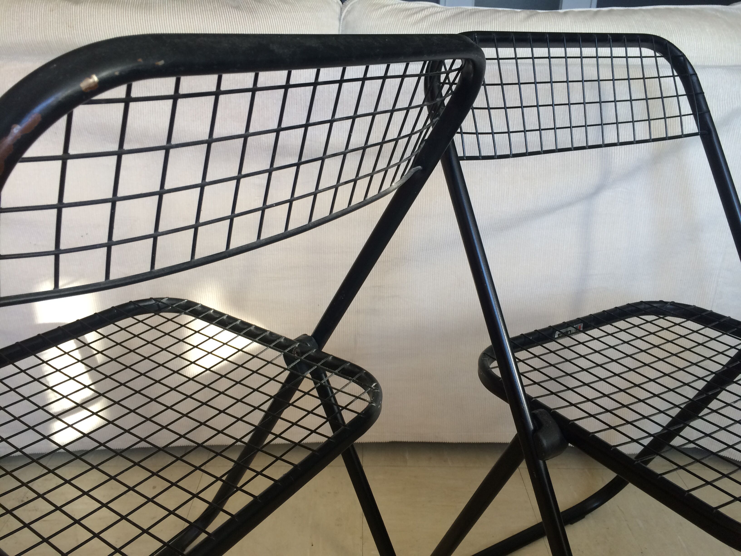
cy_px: 278
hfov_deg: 61.7
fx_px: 621
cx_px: 370
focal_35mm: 29
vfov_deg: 48.2
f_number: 2.2
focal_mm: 4.15
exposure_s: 1/33
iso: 40
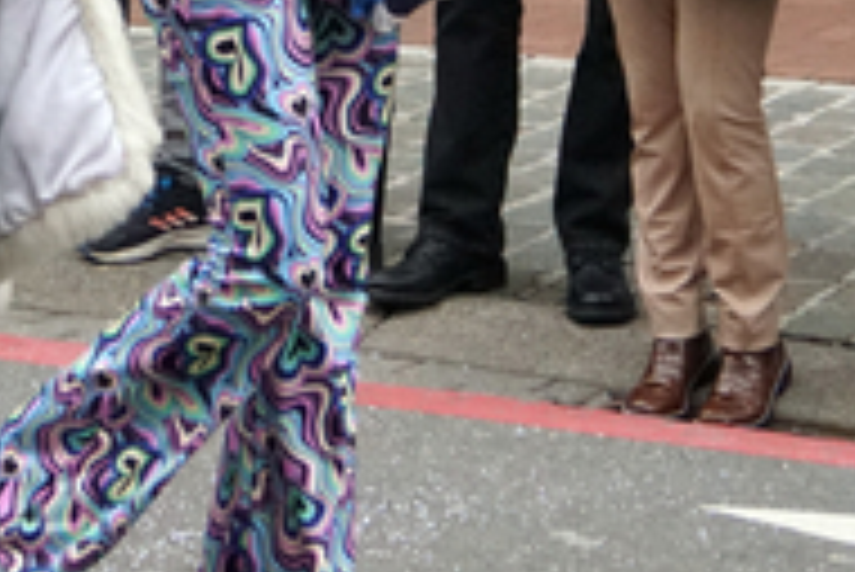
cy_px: -185
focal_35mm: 166
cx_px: 202
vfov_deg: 8.2
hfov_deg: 12.4
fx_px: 3935
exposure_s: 1/1250
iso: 3200
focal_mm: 35
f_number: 4.5
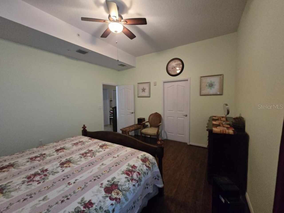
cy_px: 106
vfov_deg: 89.9
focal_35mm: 13
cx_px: 142
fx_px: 107
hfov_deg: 106.2
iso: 1250
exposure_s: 1/60
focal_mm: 2.2
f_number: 2.2
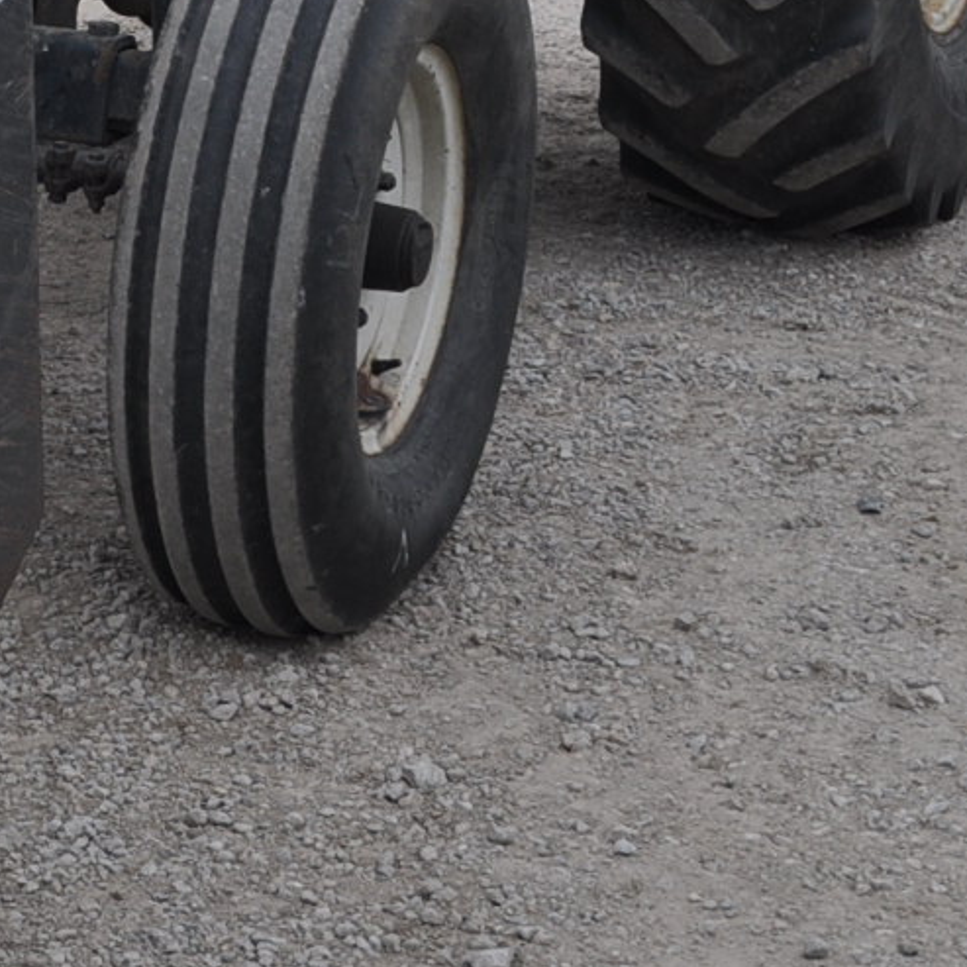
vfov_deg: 13.0
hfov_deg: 12.2
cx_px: -667
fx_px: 4203
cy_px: 67
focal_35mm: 133
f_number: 7.1
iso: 200
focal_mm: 24
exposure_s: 1/200
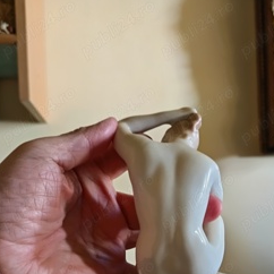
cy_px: 221
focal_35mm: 35
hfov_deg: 47.1
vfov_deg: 44.8
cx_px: 157
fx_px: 313
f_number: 1.7
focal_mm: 5.31
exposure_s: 1/25
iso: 1362
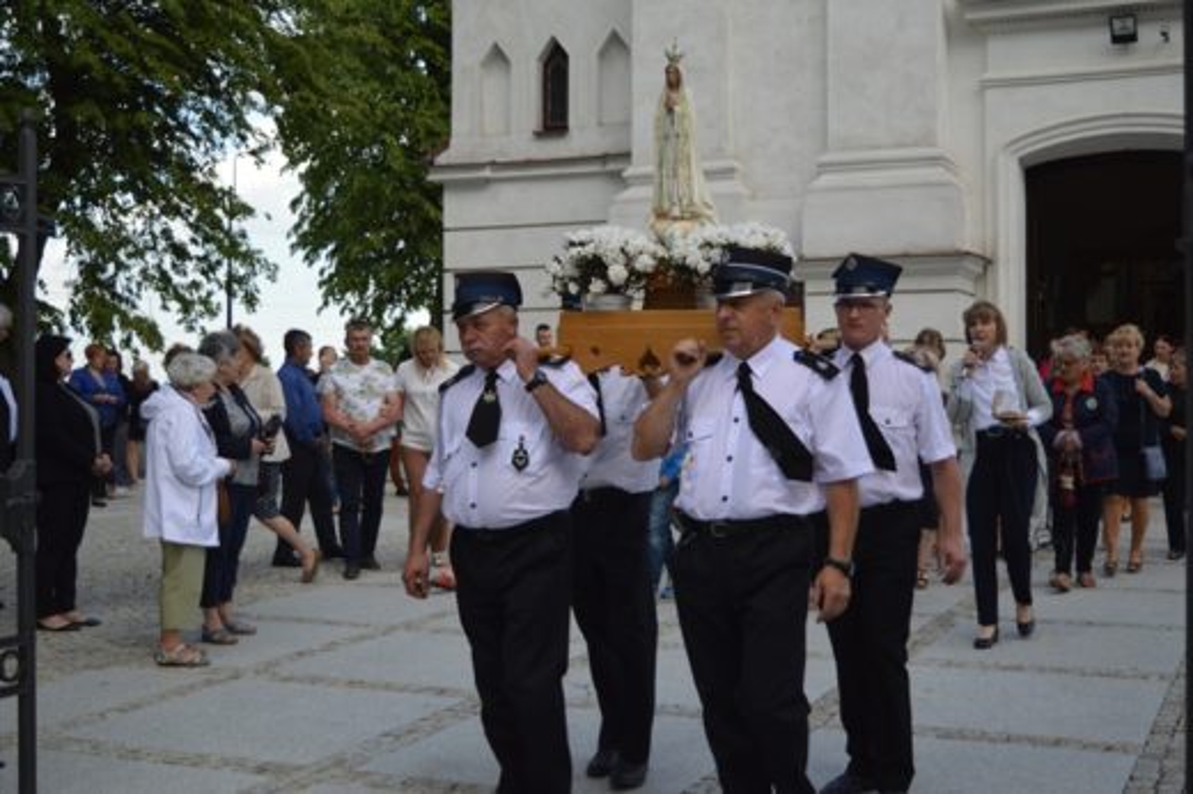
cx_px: 596
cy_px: 397
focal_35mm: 48
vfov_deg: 28.0
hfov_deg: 41.1
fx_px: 1590
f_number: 4.5
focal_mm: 32
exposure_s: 1/1000
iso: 400
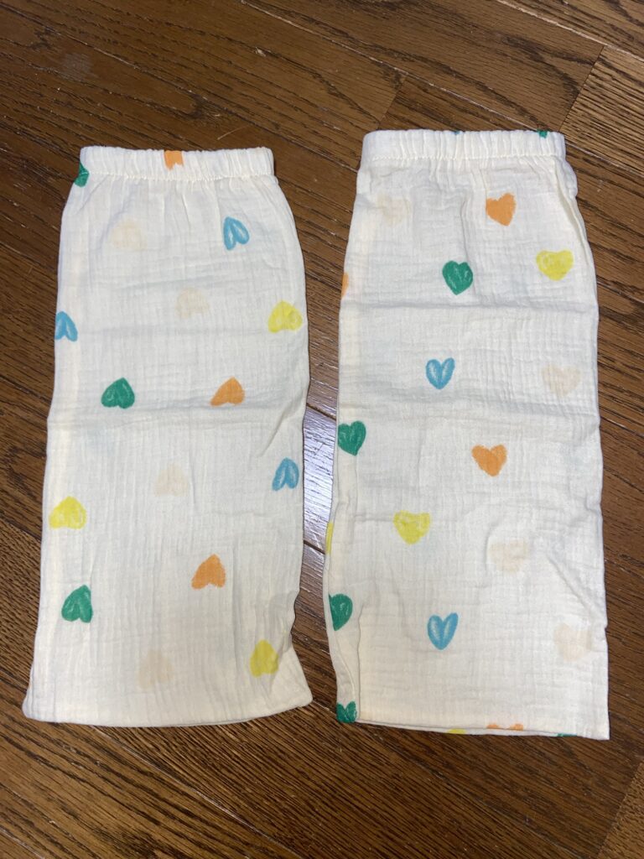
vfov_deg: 67.3
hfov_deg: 53.1
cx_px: 322
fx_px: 645
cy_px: 430
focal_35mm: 26
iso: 32
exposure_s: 1/49
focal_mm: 4.25
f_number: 1.8
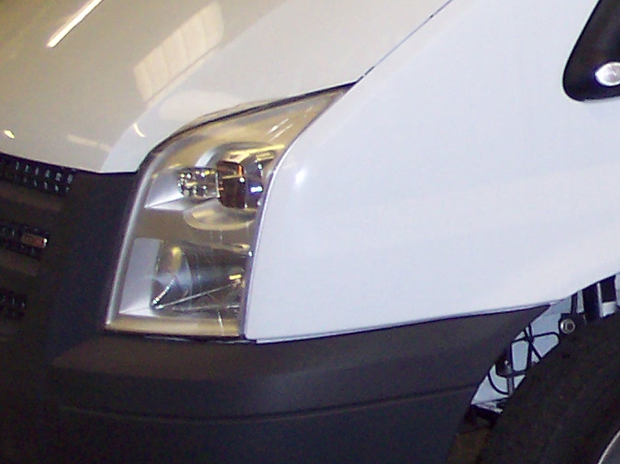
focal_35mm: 145
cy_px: -10
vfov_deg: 10.1
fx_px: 2595
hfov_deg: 12.4
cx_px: 1133
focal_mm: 8
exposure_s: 1/30
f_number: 2.8
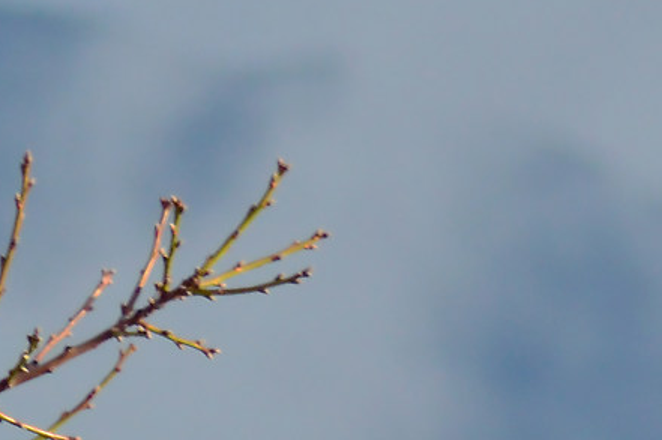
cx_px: -731
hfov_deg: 0.8
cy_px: 496
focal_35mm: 2451
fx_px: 45021
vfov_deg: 0.6
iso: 400
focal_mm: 300
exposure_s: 1/320
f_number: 11
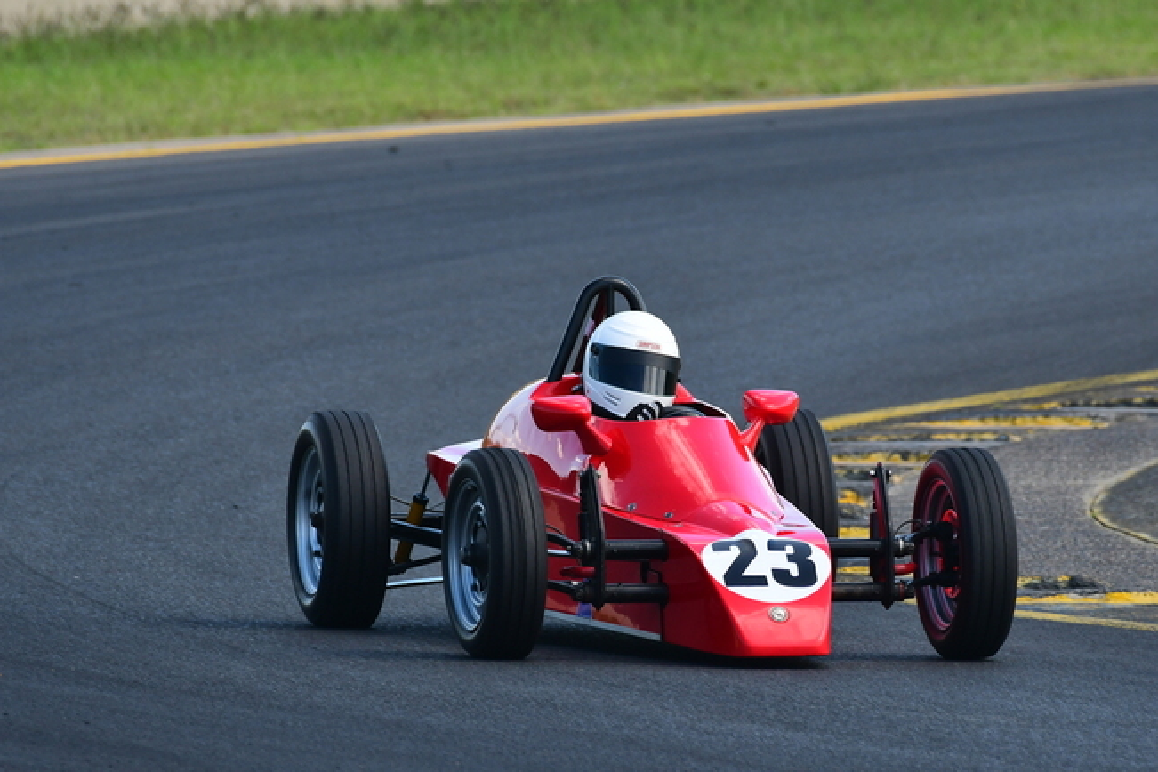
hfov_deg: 2.2
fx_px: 29623
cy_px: 408
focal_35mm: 921
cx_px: 672
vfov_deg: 1.5
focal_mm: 500
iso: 500
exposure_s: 1/640
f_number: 7.1
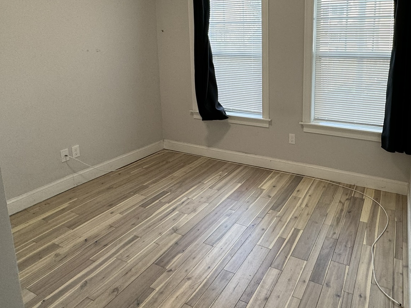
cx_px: 271
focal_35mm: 25
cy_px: 88
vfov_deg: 53.1
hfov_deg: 67.6
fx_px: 297
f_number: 2.2
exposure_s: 1/120
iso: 100
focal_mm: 2.22
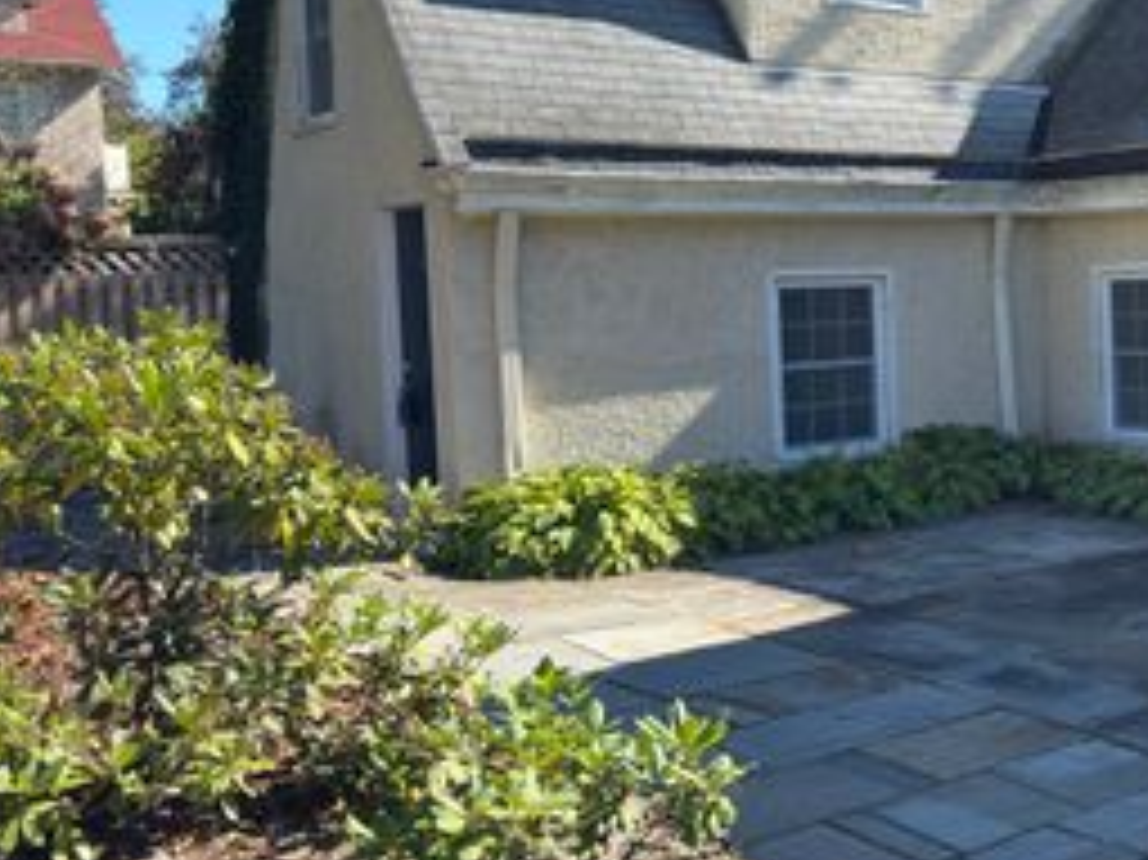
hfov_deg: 37.7
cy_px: 335
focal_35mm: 47
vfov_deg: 30.8
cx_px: 1040
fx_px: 1558
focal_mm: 6.76
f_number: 1.78
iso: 100
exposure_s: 1/1264
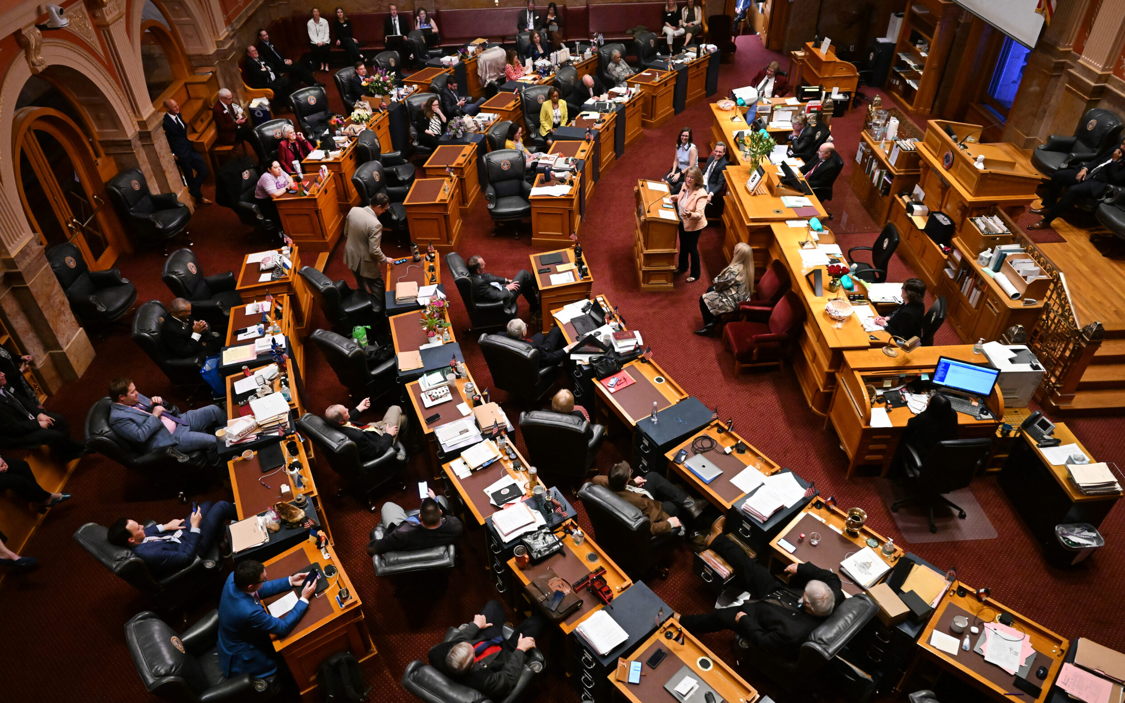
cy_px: 380
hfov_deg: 72.5
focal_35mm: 25
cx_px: 551
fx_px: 767
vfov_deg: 49.2
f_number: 4.5
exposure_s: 1/250
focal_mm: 24
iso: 6400
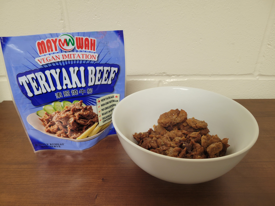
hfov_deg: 67.3
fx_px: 207
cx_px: 138
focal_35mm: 26
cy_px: 103
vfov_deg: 53.1
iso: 200
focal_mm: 5.4
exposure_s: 1/40
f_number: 1.8
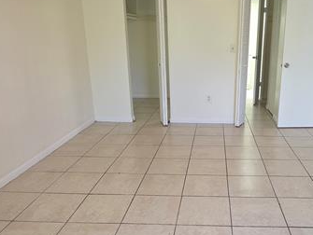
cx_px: 204
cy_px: 131
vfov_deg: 45.4
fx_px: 281
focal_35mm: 31
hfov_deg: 57.3
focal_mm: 2.2
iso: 200
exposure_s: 1/120
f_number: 1.9
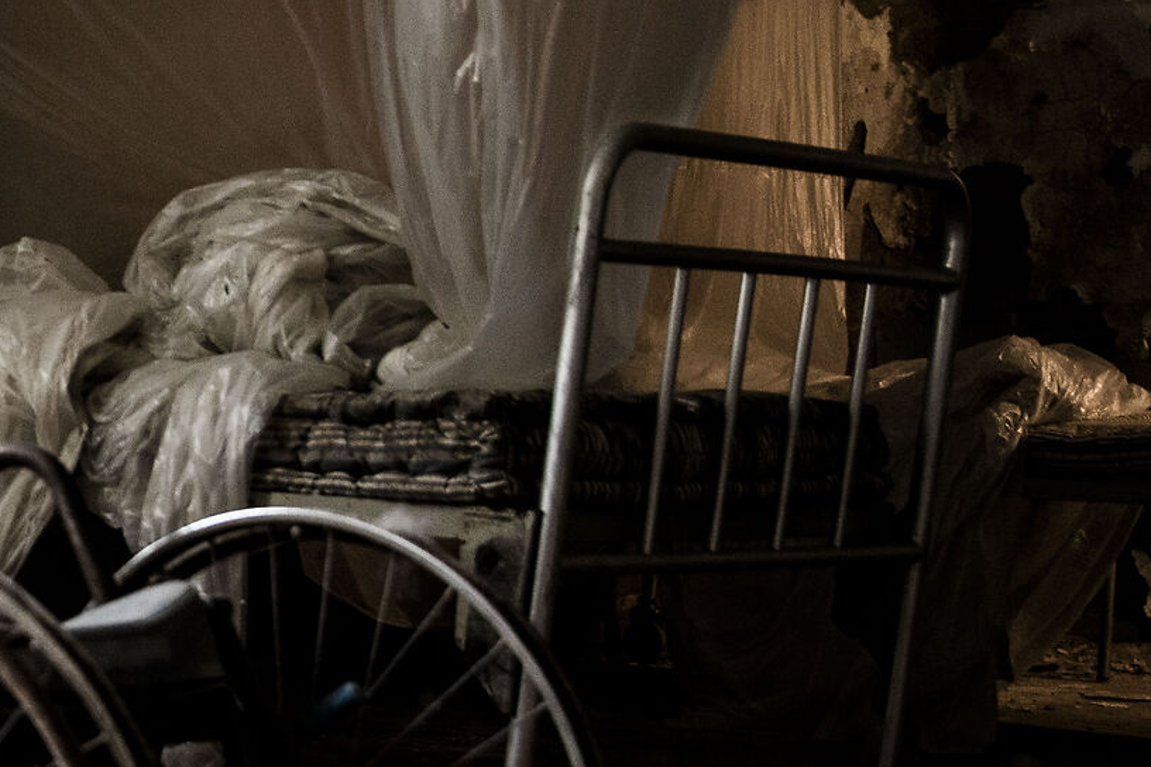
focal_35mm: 103
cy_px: 472
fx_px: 3293
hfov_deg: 18.1
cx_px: -450
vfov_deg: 13.3
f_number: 4
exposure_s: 1/60
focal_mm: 35
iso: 500
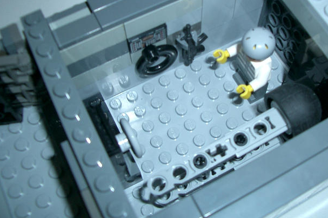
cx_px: 200
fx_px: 437
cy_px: 83
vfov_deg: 28.0
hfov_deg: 40.9
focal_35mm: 48
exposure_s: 1/40
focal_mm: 5.8
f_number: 2.6
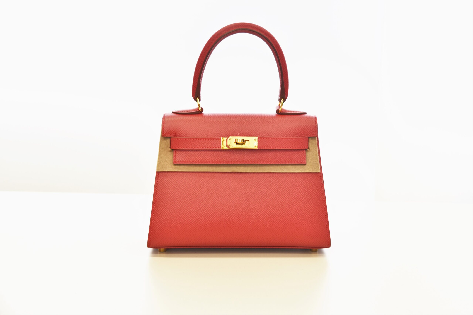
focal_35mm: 45
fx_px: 591
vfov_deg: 29.9
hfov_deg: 43.6
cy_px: 158
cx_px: 236
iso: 100
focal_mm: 30
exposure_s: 1/30
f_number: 5
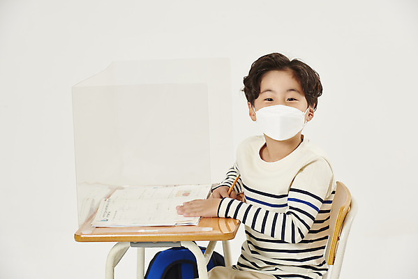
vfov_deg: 11.4
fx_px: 1394
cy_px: 140
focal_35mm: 120
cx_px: 209
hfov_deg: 17.1
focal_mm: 120
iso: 125
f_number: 8
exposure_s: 1/125
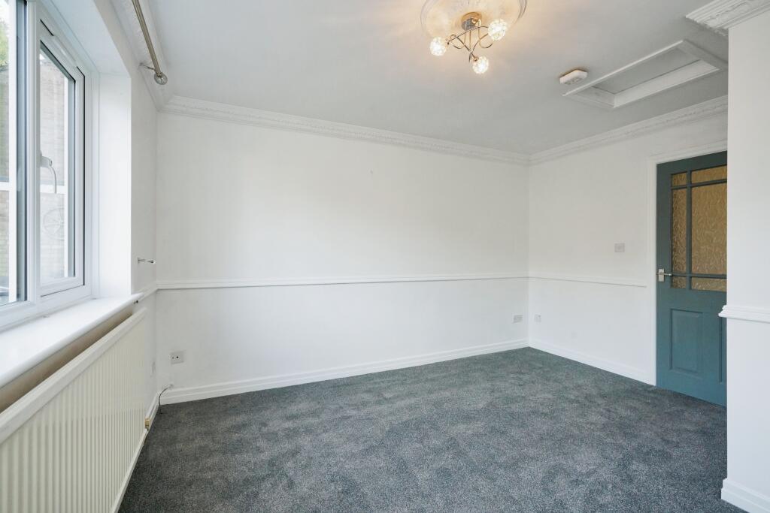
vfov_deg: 73.8
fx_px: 342
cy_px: 256
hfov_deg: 96.7
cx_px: 385
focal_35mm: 16
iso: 2000
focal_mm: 16
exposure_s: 1/100
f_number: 9
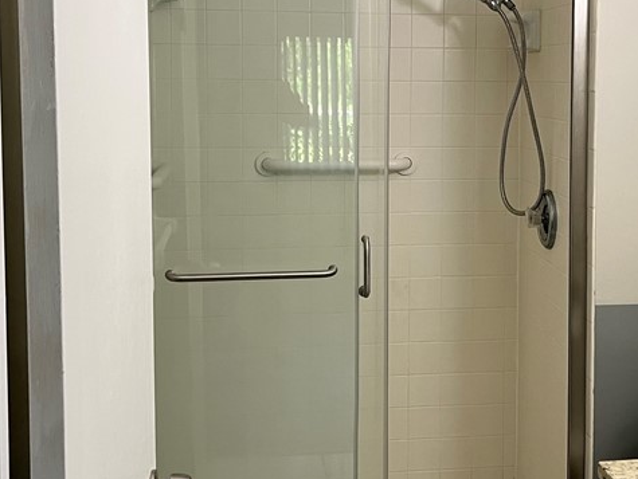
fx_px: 1033
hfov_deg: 34.1
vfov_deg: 26.0
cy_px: 164
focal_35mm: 56
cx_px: 411
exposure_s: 1/60
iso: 80
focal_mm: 5.1
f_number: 1.6
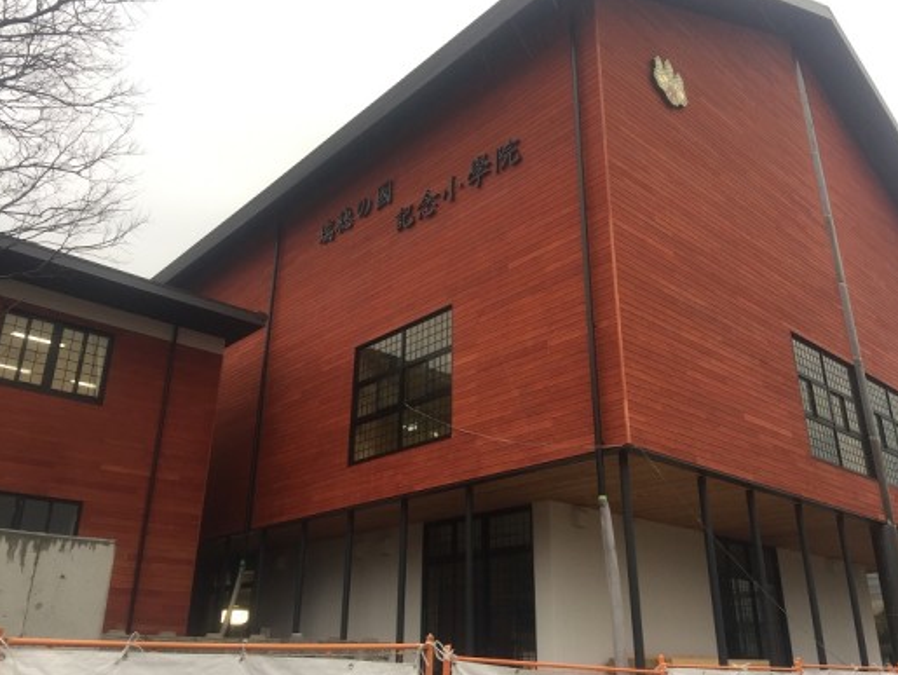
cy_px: 340
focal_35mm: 30
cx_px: 459
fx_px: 779
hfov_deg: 59.9
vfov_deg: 46.8
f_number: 2.2
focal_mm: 4.15
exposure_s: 1/120
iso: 40
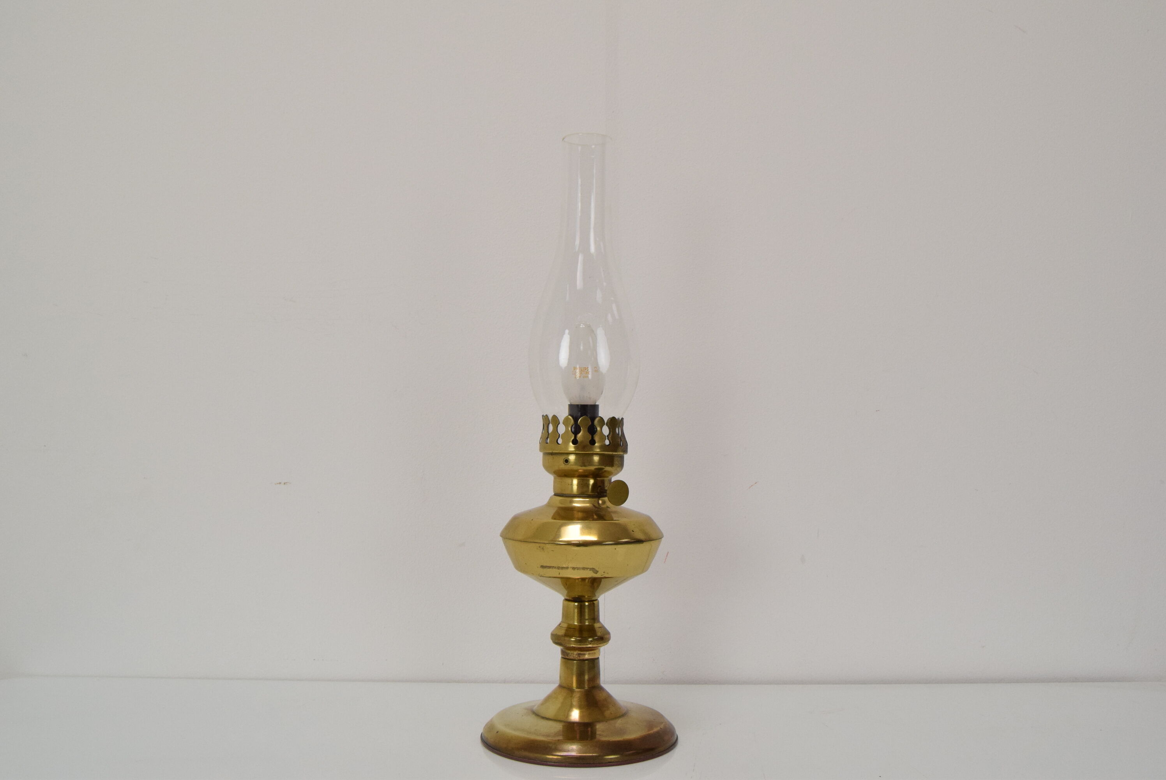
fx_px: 1118
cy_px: 390
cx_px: 583
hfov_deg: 55.1
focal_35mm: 34
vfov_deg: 38.4
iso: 1600
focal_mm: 23
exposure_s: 1/320
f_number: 9
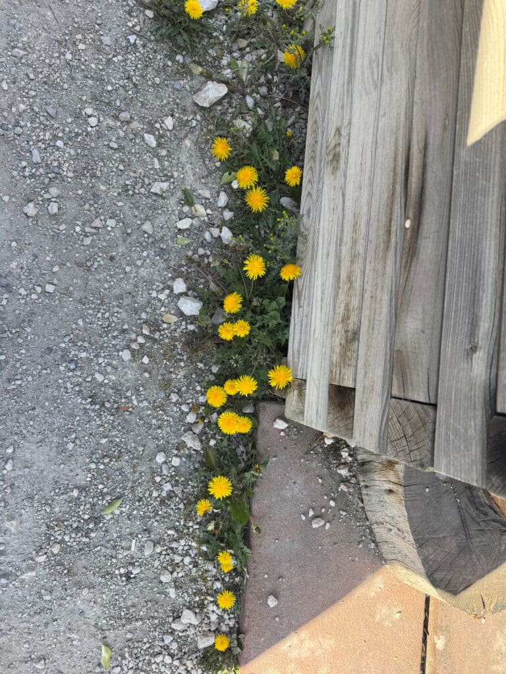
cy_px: 337
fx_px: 468
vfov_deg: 71.6
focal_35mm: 24
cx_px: 253
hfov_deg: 56.8
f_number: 1.78
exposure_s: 1/558
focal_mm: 6.76
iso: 80
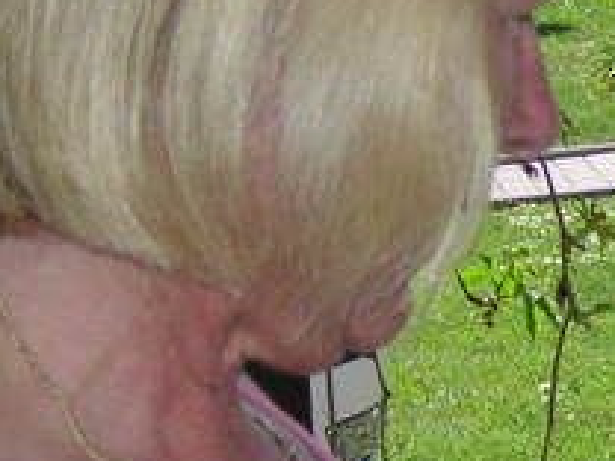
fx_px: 4175
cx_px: 795
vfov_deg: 6.3
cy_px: 304
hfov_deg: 8.3
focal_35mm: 235
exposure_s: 1/1000
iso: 80
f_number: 3.8
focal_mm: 10.1
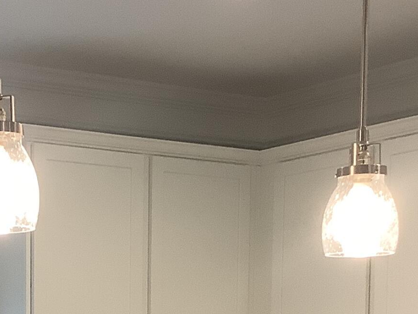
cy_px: 471
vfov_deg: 13.1
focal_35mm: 107
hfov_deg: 17.9
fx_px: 1292
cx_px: 4
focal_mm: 3.3
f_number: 2.4
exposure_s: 1/50
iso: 80
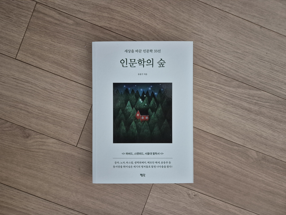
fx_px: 190
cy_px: 108
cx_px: 143
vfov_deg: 58.9
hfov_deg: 73.9
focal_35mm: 23
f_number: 1.8
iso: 800
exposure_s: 1/60
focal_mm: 5.4
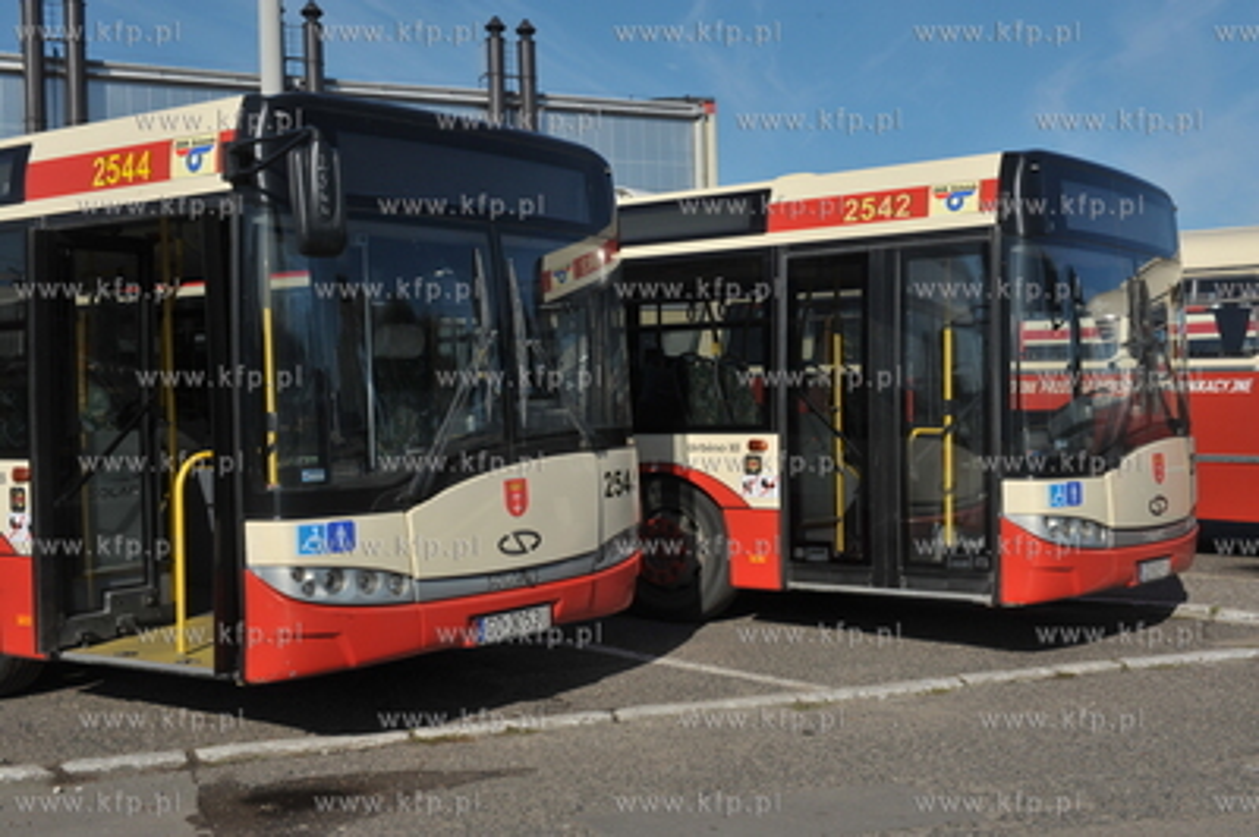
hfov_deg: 43.6
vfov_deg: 29.8
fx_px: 1572
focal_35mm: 45
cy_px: 418
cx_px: 630
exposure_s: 1/1250
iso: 400
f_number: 9
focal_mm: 45
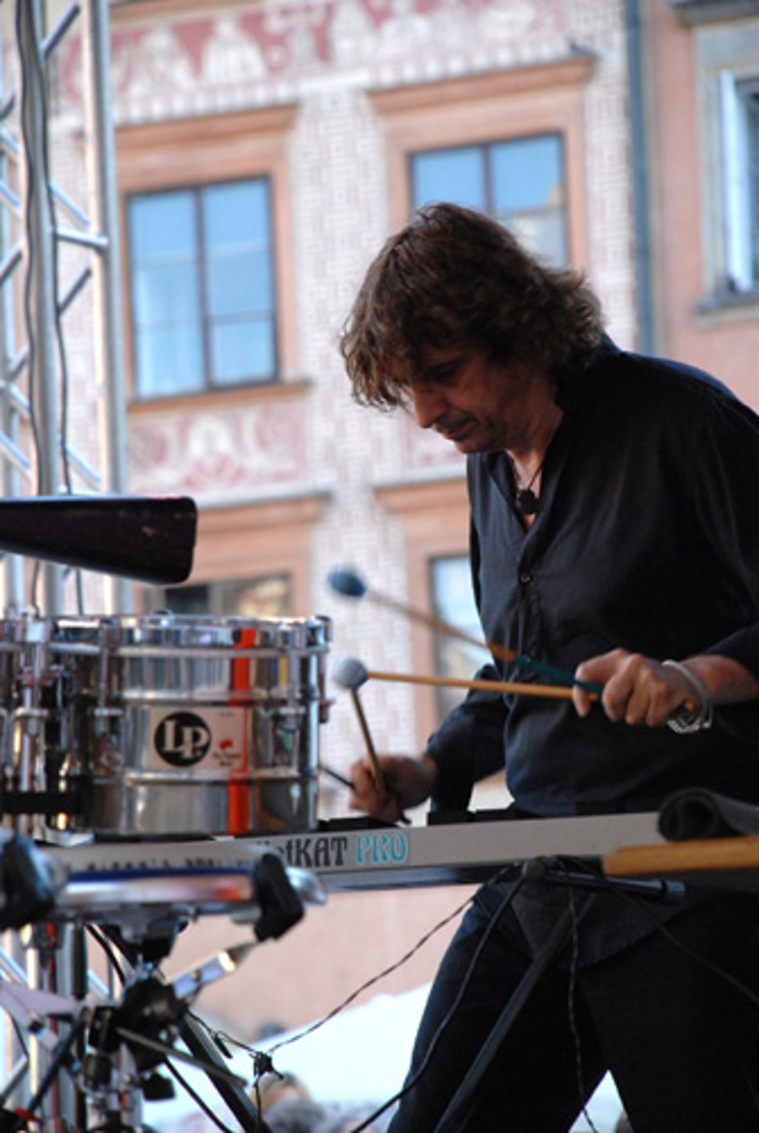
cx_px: 380
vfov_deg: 11.4
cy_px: 566
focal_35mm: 180
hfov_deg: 7.7
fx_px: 5672
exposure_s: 1/160
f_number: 5.6
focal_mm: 120
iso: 800
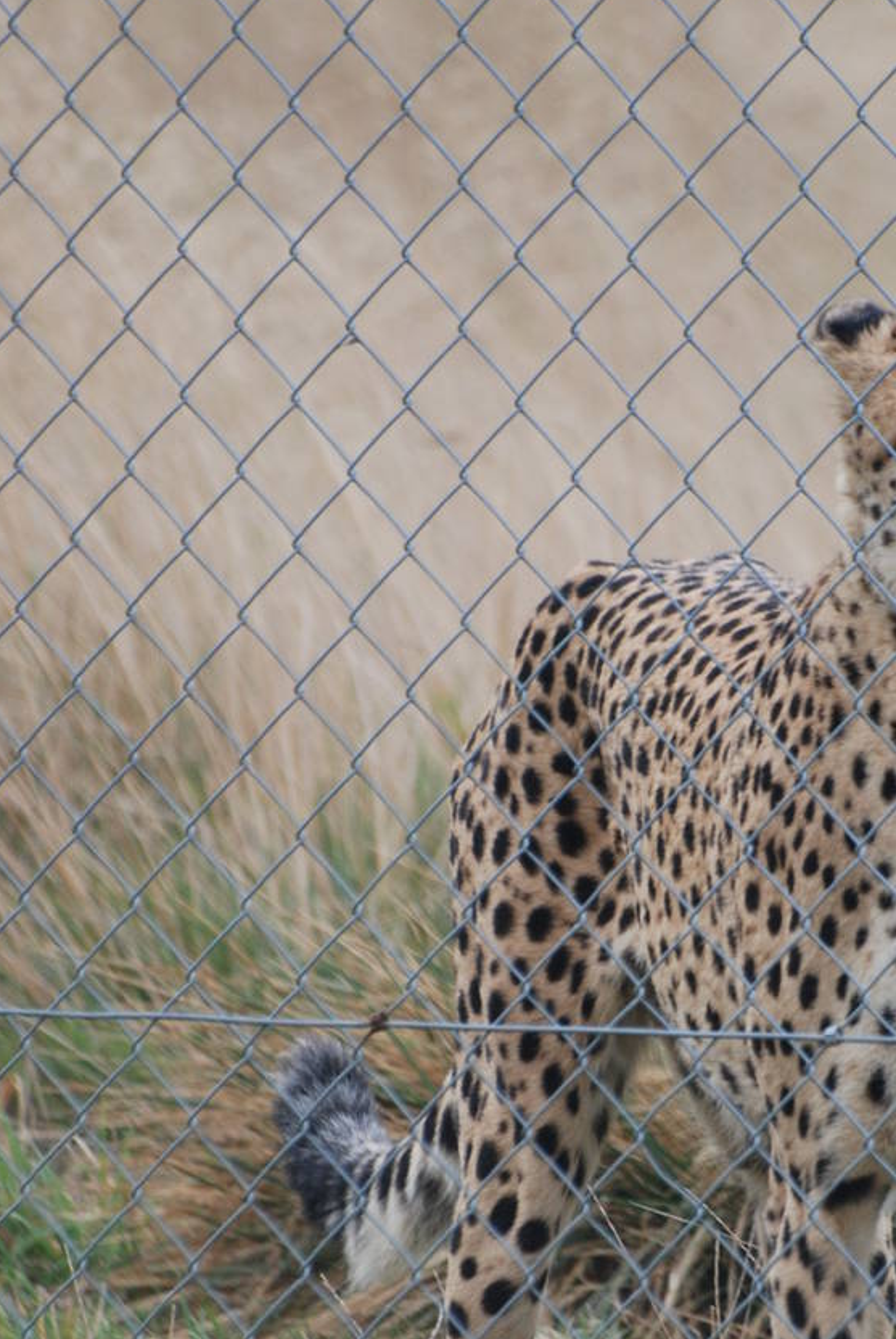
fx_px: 32197
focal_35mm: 865
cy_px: 803
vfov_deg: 2.4
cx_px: 741
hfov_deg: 1.6
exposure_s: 1/500
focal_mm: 300
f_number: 5.6
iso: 320
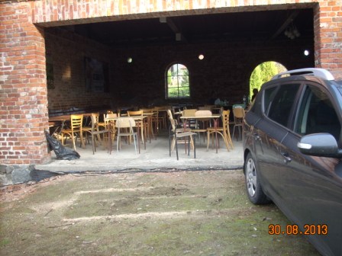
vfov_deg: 38.7
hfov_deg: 50.1
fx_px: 366
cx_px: 171
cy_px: 128
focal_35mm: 37
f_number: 2.8
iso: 64
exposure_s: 1/62.6
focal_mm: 6.2
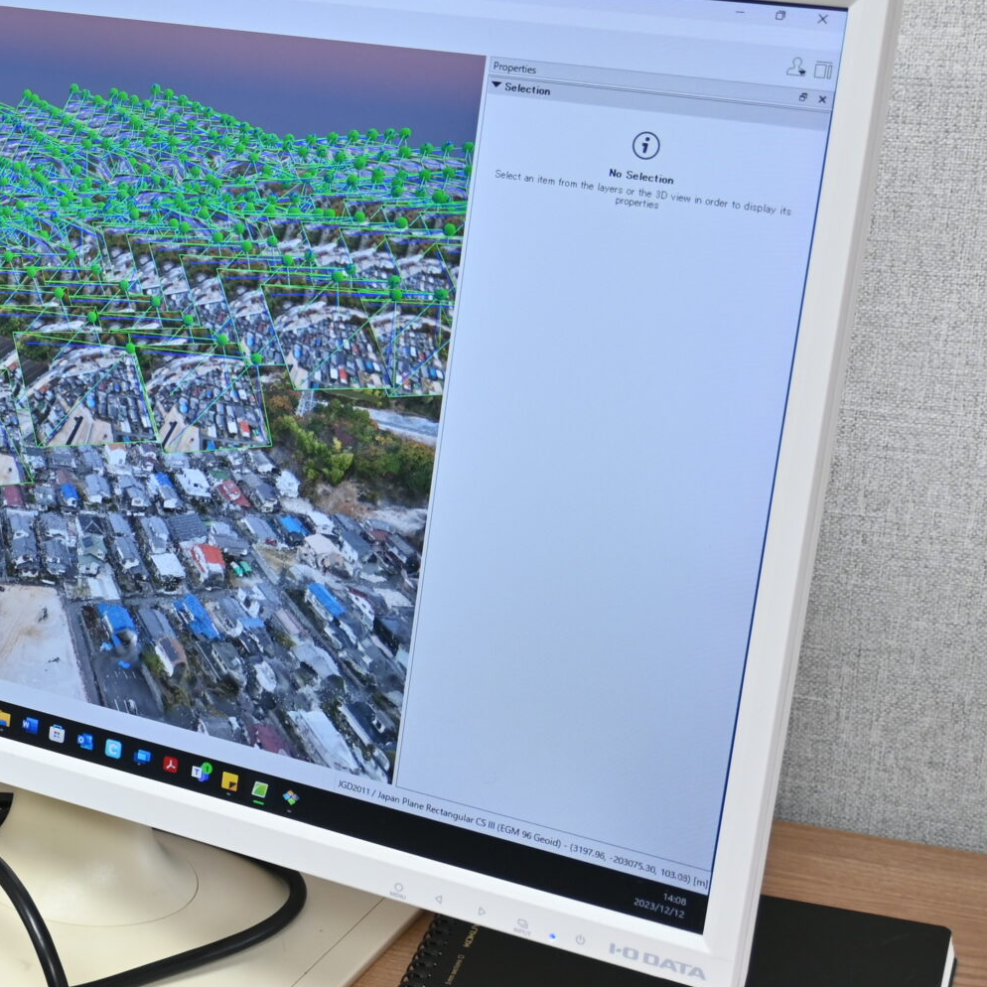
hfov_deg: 19.6
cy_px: 501
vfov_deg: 21.1
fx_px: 2648
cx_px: -258
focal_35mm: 82
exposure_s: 1/20
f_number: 4.2
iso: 100
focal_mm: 25
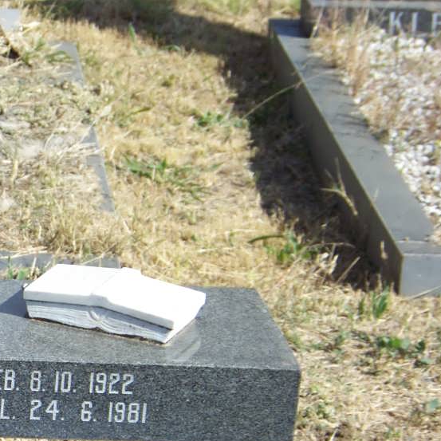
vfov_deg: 9.5
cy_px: 333
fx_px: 2652
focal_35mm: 184
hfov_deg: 9.4
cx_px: -32
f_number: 3.2
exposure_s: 1/500
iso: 64
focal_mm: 16.2
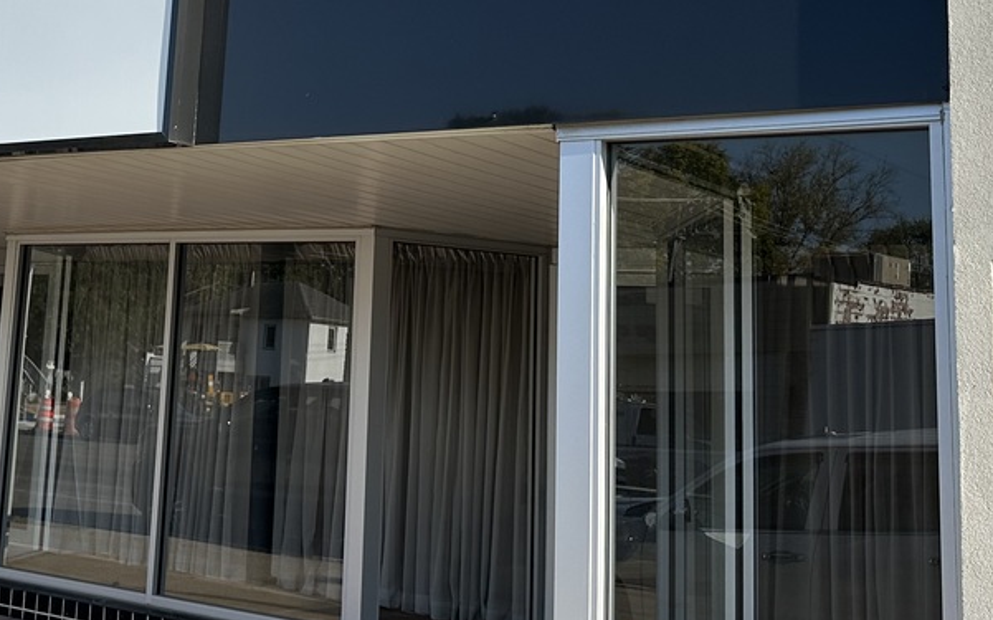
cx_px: 187
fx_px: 1650
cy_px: 46
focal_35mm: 61
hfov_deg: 32.5
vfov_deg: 20.8
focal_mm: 6.86
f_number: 1.78
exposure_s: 1/3155
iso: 80
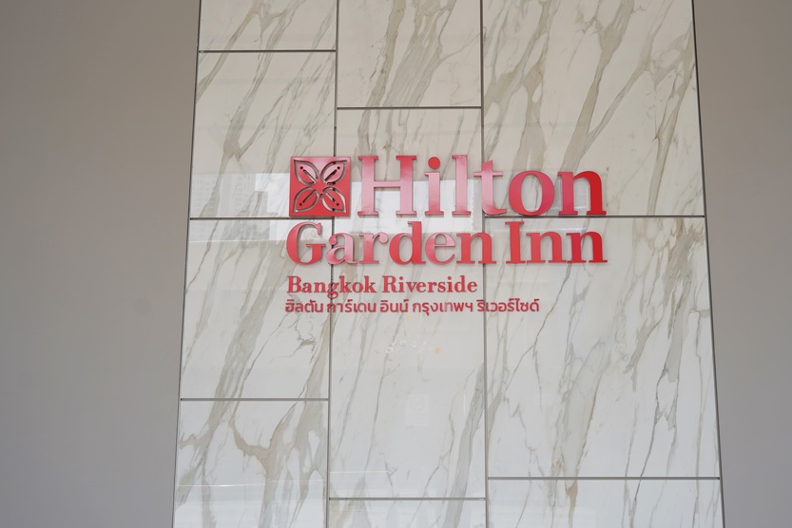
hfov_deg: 45.6
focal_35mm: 43
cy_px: 219
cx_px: 439
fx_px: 940
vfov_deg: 31.3
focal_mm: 35.6
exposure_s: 1/200
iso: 100
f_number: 4.5
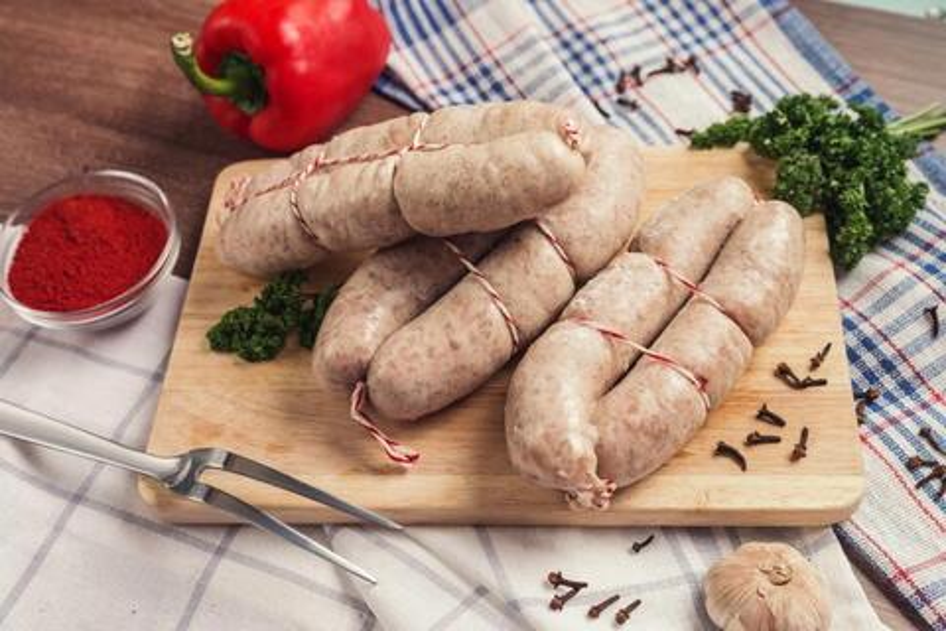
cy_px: 316
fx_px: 1261
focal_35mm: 48
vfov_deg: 28.1
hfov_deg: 41.1
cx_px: 473
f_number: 6.3
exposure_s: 1/160
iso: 200
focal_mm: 48
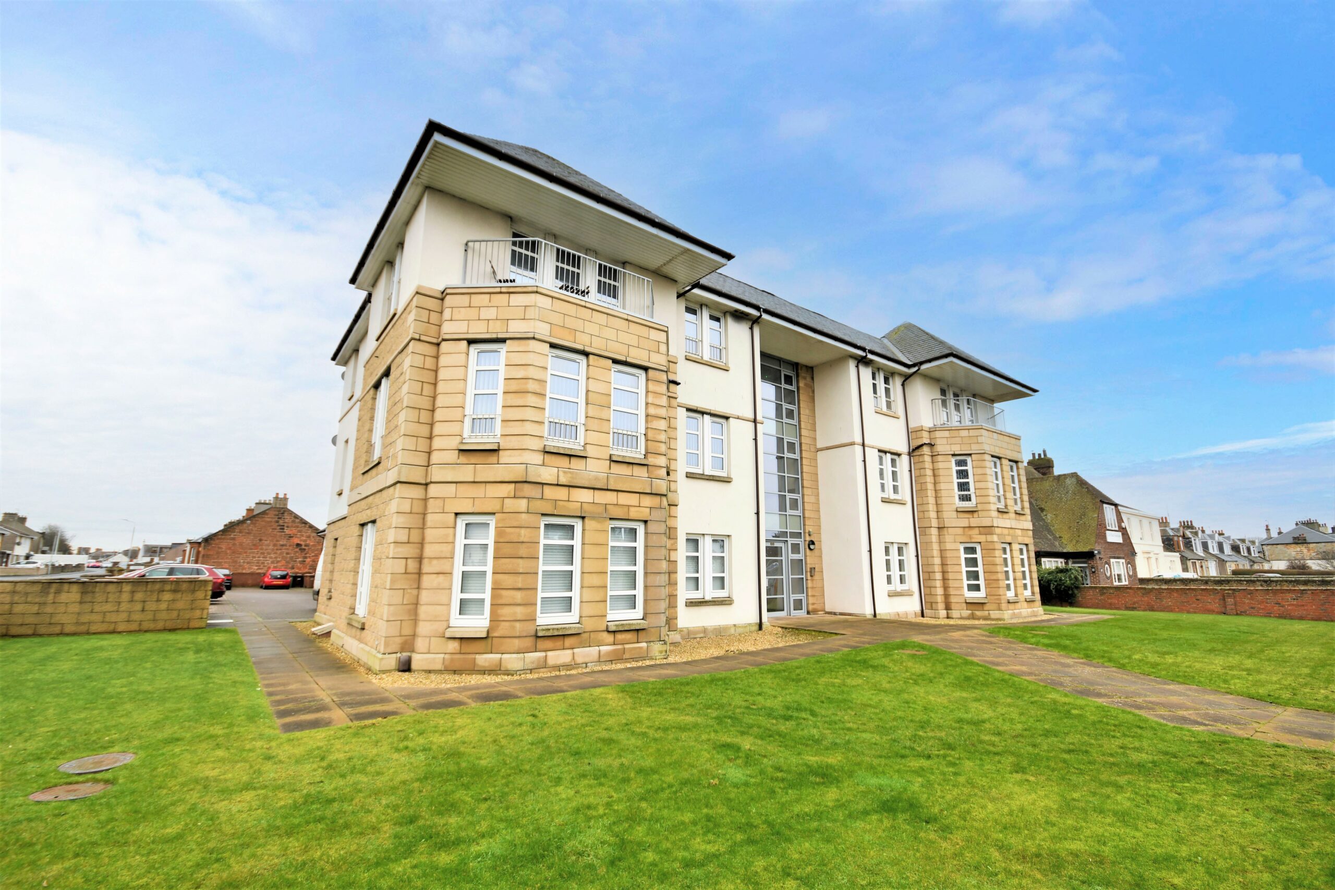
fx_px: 556
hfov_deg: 100.4
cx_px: 668
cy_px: 445
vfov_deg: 77.3
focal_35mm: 15
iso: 100
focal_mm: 10
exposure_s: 1/15
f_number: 7.1
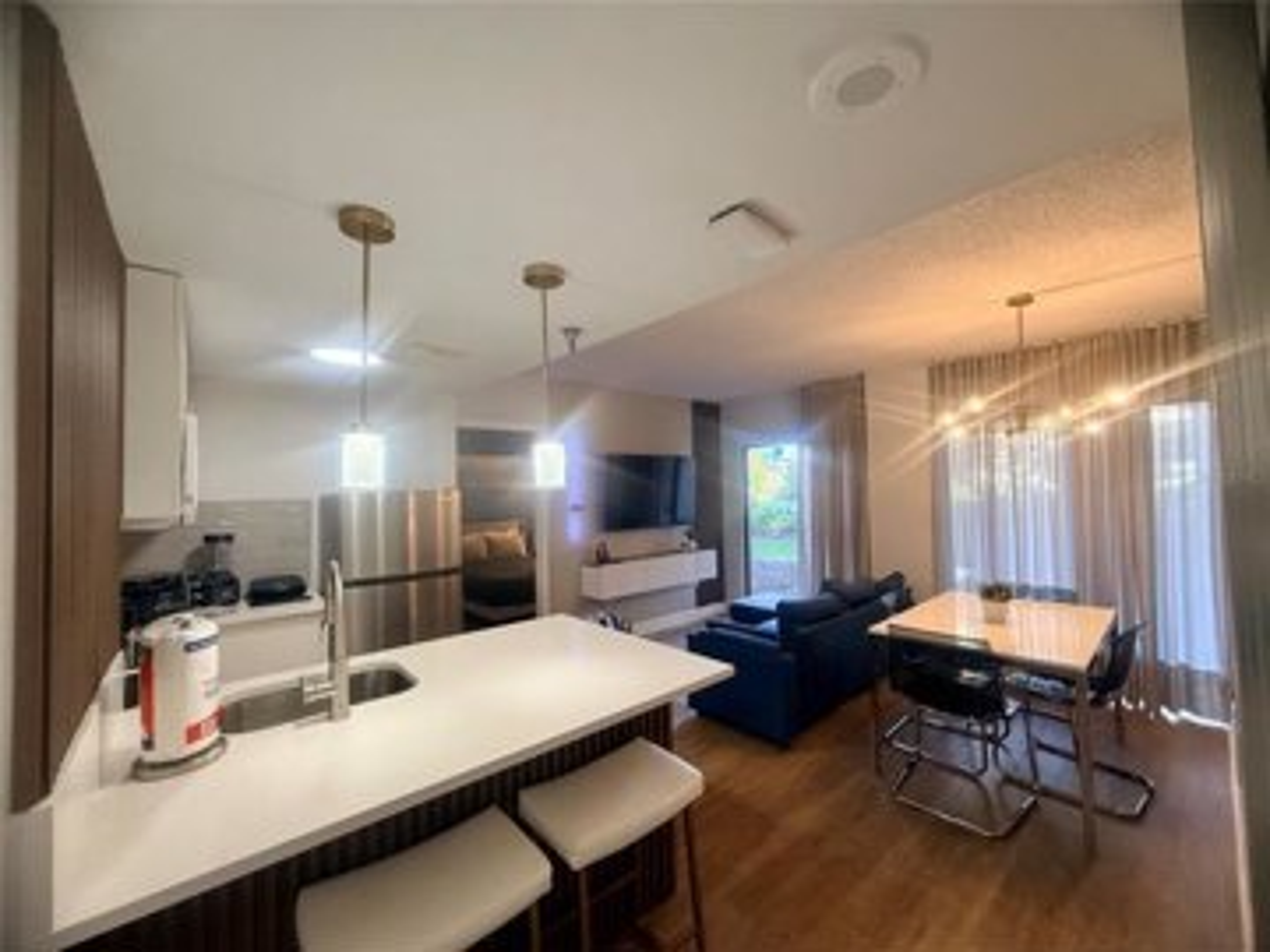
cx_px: 635
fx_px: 514
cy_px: 476
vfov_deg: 85.7
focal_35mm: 14
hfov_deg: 102.1
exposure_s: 1/120
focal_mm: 2.22
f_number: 2.2
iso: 320
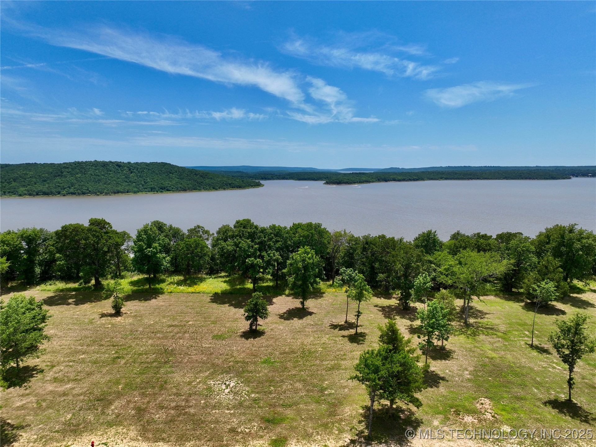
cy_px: 224
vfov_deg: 56.8
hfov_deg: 71.6
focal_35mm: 24
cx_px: 298
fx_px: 413
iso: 140
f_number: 2.8
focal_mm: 12.29
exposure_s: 1/2000
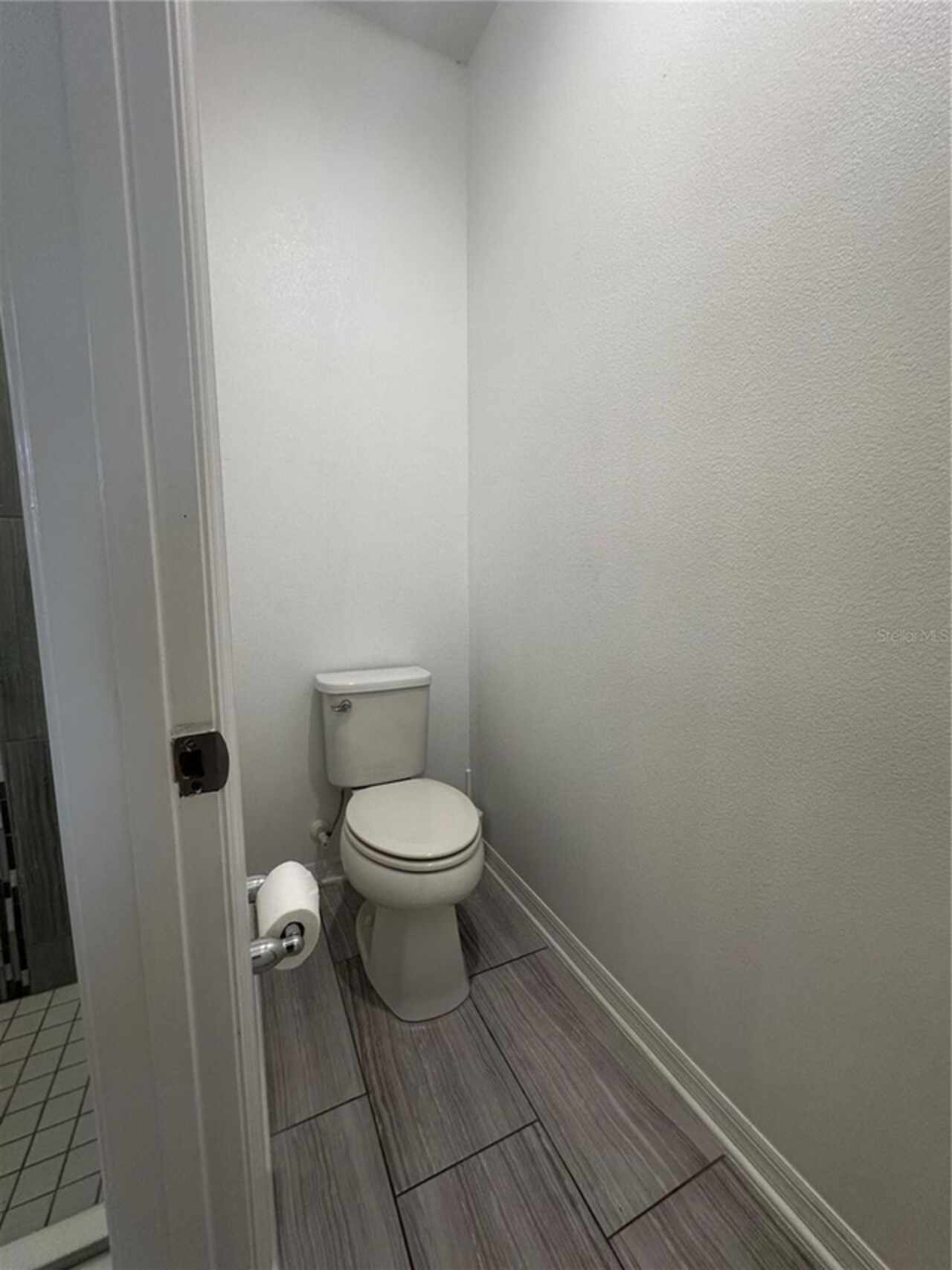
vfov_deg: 102.1
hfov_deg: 85.7
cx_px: 476
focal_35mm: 14
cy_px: 635
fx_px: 513
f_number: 2.2
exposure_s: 1/120
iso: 160
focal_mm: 2.22
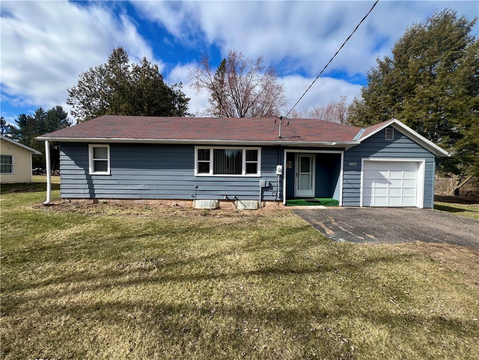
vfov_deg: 89.9
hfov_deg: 106.2
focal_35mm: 13
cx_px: 240
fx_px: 180
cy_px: 180
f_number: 1.8
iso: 32
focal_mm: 1.57
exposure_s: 1/1263
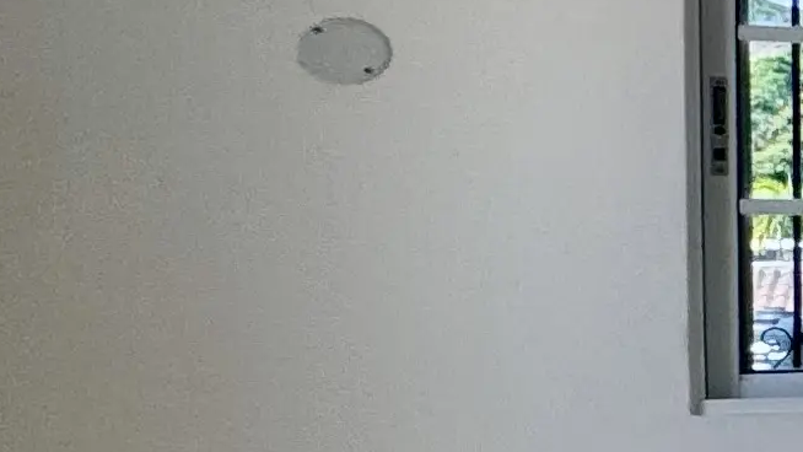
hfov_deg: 11.3
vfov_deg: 12.9
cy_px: 267
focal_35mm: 94
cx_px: 2458
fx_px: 2002
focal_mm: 2.22
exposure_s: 1/130
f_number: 2.2
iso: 40
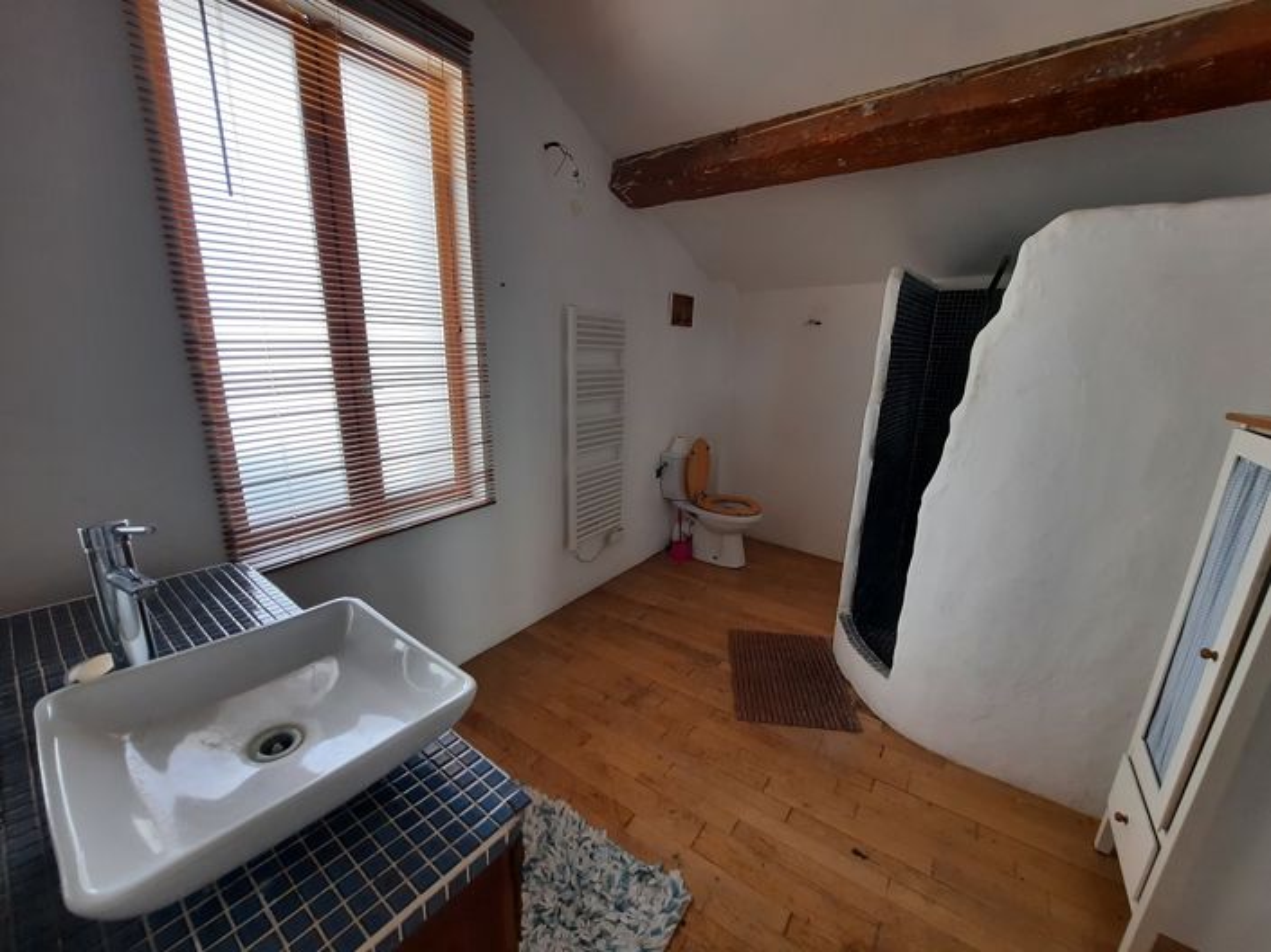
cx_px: 636
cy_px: 476
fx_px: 477
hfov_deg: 106.2
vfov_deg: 89.9
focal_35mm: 13
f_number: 2.2
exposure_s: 1/50
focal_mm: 1.74
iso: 80
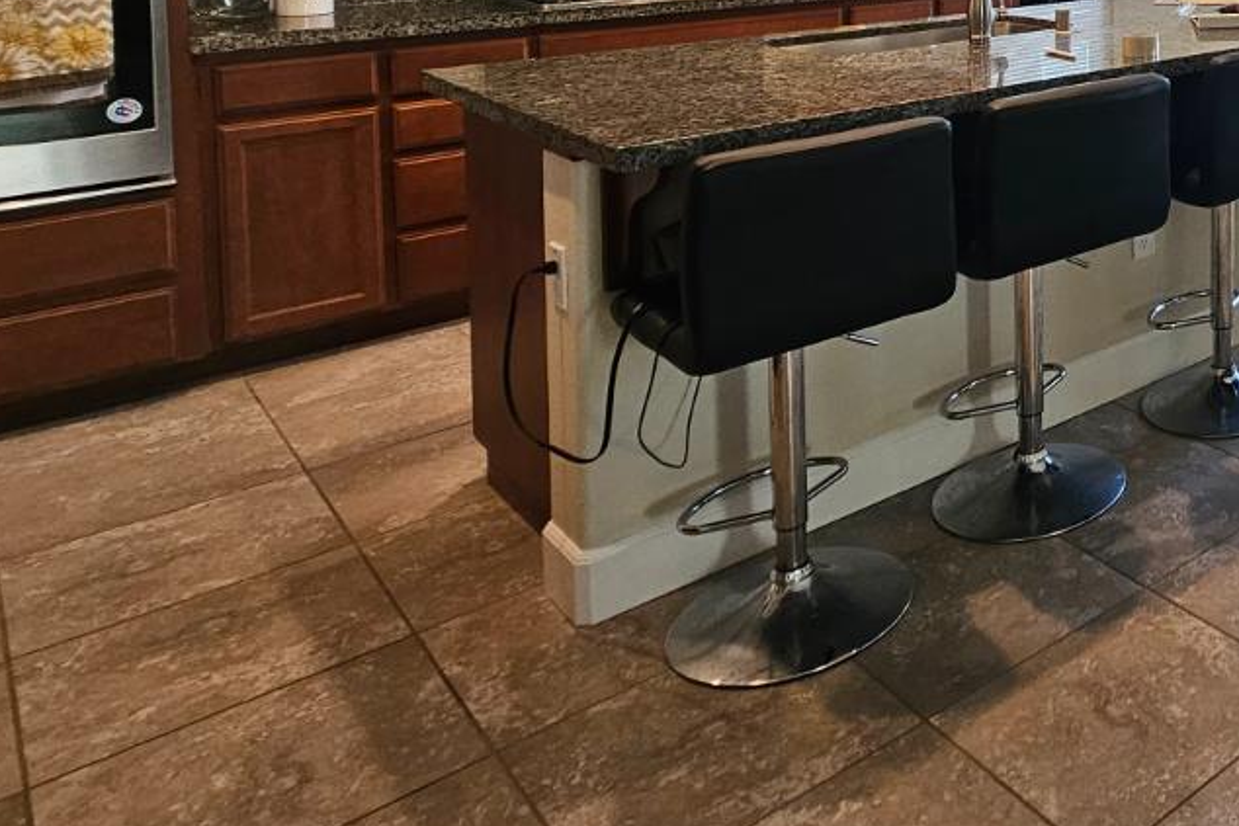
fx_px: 1102
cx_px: 1393
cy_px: -83
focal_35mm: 32
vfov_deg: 35.2
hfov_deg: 43.7
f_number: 2.2
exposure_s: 1/60
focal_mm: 2.2
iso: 125
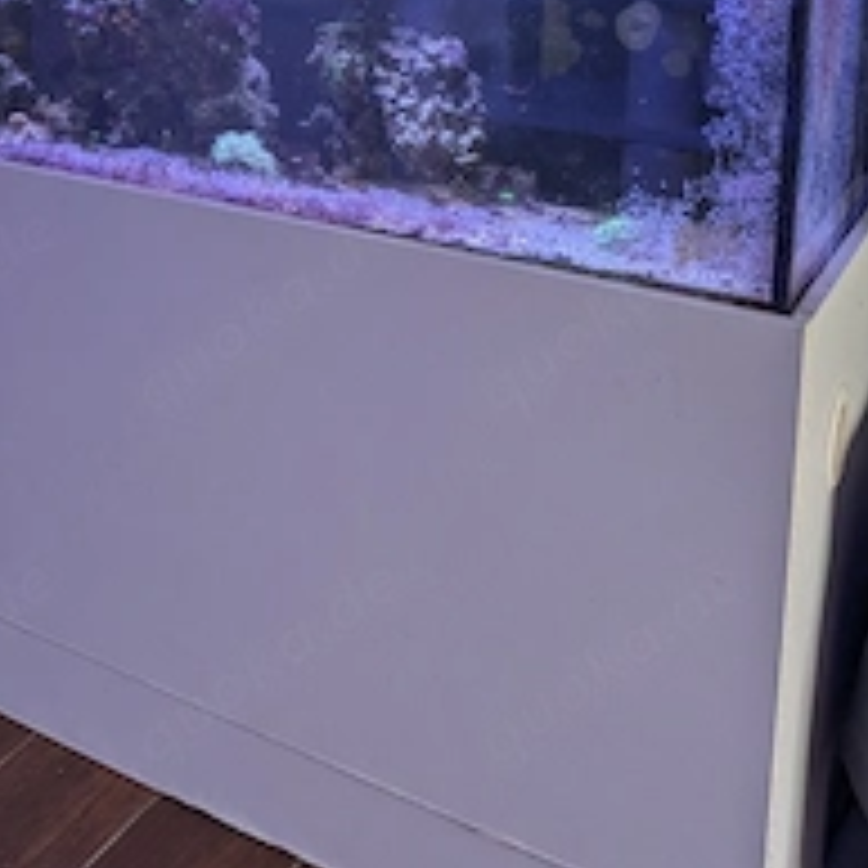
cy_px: 9
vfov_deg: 34.9
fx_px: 1248
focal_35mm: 44
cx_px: 364
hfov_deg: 38.2
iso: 24
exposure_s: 1/357
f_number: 1.7
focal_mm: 4.53
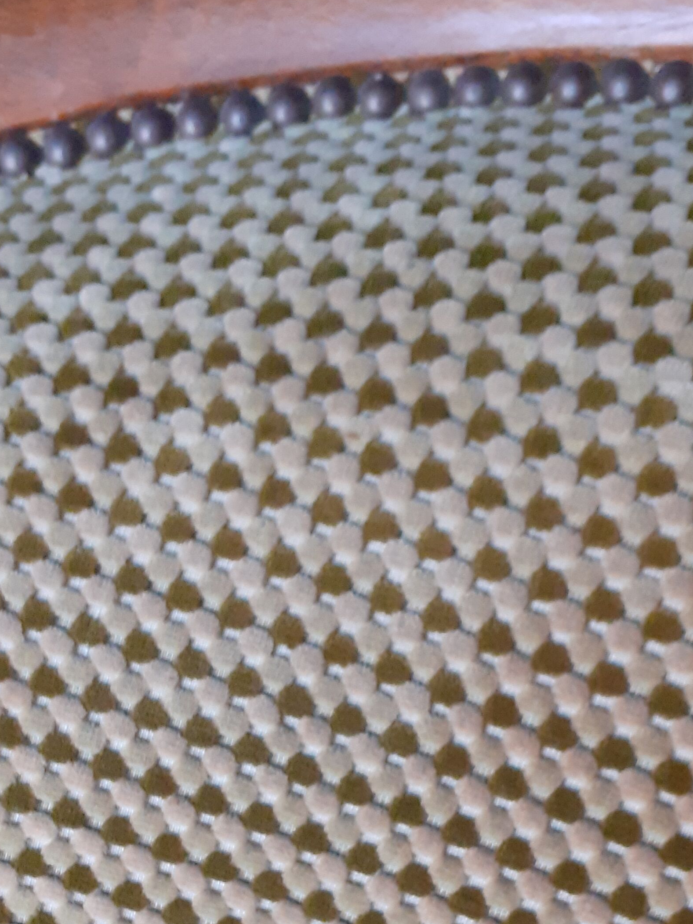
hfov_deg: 27.5
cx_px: 276
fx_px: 1415
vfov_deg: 34.3
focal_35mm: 53
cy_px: 818
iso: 250
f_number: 1.9
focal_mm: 3.6
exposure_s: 1/25
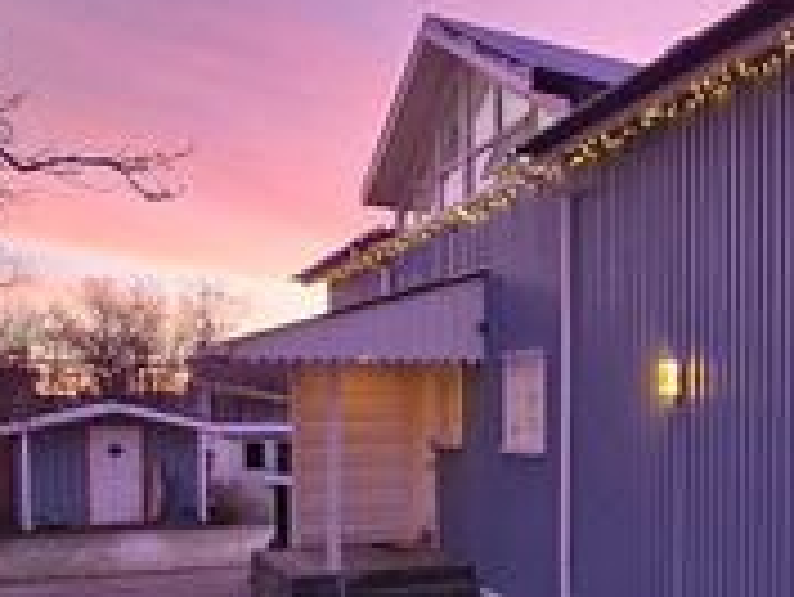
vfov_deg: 32.2
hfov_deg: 36.8
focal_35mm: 44
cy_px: 458
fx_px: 1010
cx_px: 857
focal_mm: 2.2
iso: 400
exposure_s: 1/50
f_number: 1.9
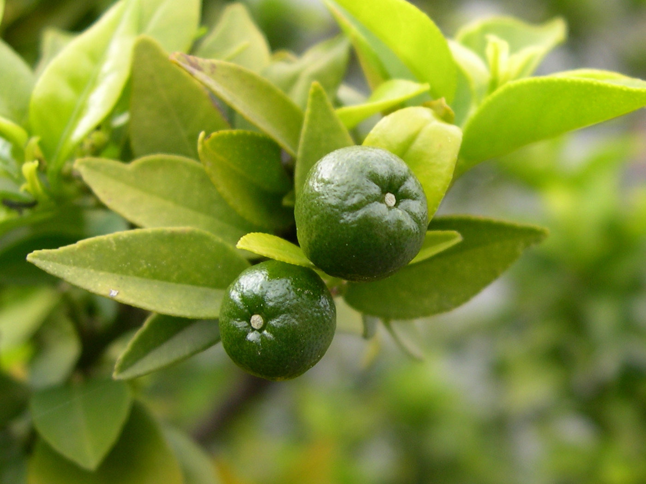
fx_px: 709
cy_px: 242
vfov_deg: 37.7
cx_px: 323
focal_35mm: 38
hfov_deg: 49.0
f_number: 2.8
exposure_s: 1/266
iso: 100
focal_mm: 8
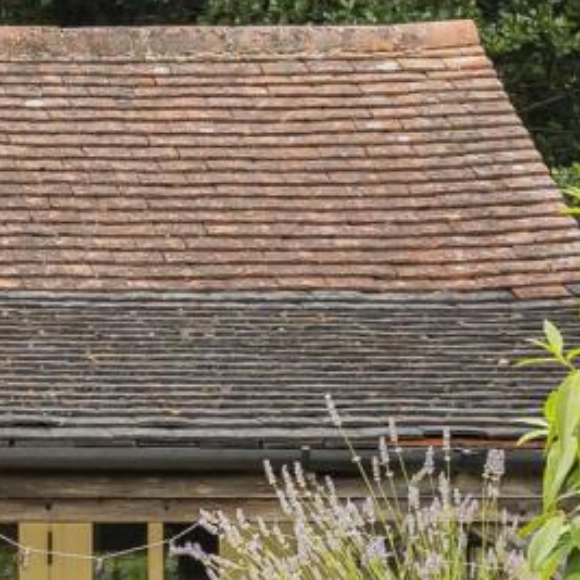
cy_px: 596
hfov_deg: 10.1
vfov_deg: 10.4
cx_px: -356
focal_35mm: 166
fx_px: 3147
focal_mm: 34.5
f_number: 7.1
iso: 640
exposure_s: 1/320
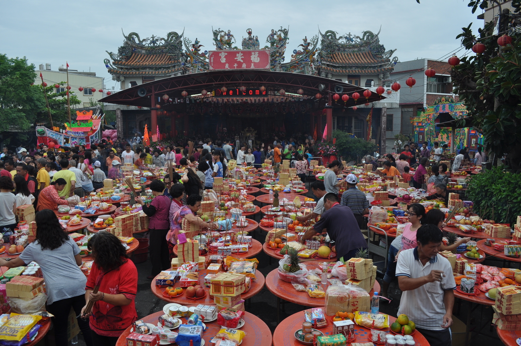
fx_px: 390
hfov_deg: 67.4
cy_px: 173
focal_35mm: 27
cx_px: 260
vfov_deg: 47.8
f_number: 7.1
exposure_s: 1/200
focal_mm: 18
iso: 200
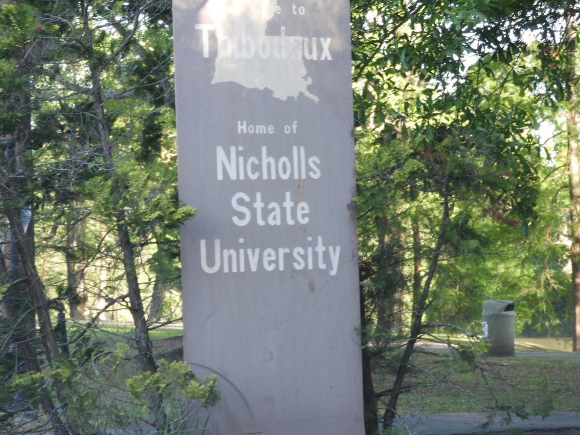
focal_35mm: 115
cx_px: 290
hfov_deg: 17.1
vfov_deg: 12.9
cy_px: 218
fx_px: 1927
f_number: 5
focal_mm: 20.6
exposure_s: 1/60
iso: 280
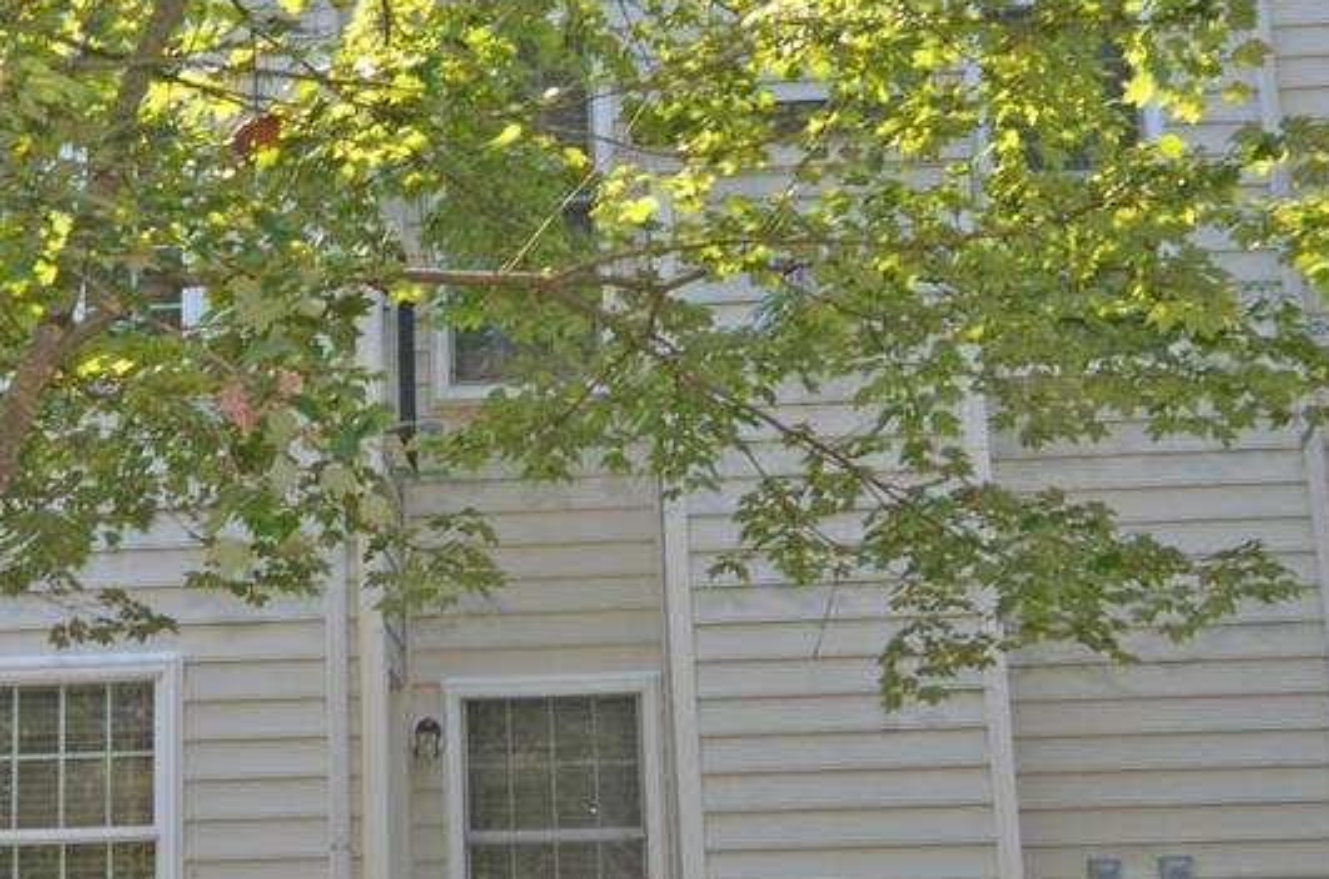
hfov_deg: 34.7
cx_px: 420
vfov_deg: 23.6
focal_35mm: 57
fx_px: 2099
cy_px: 404
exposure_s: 1/125
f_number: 5.6
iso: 160
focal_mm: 14
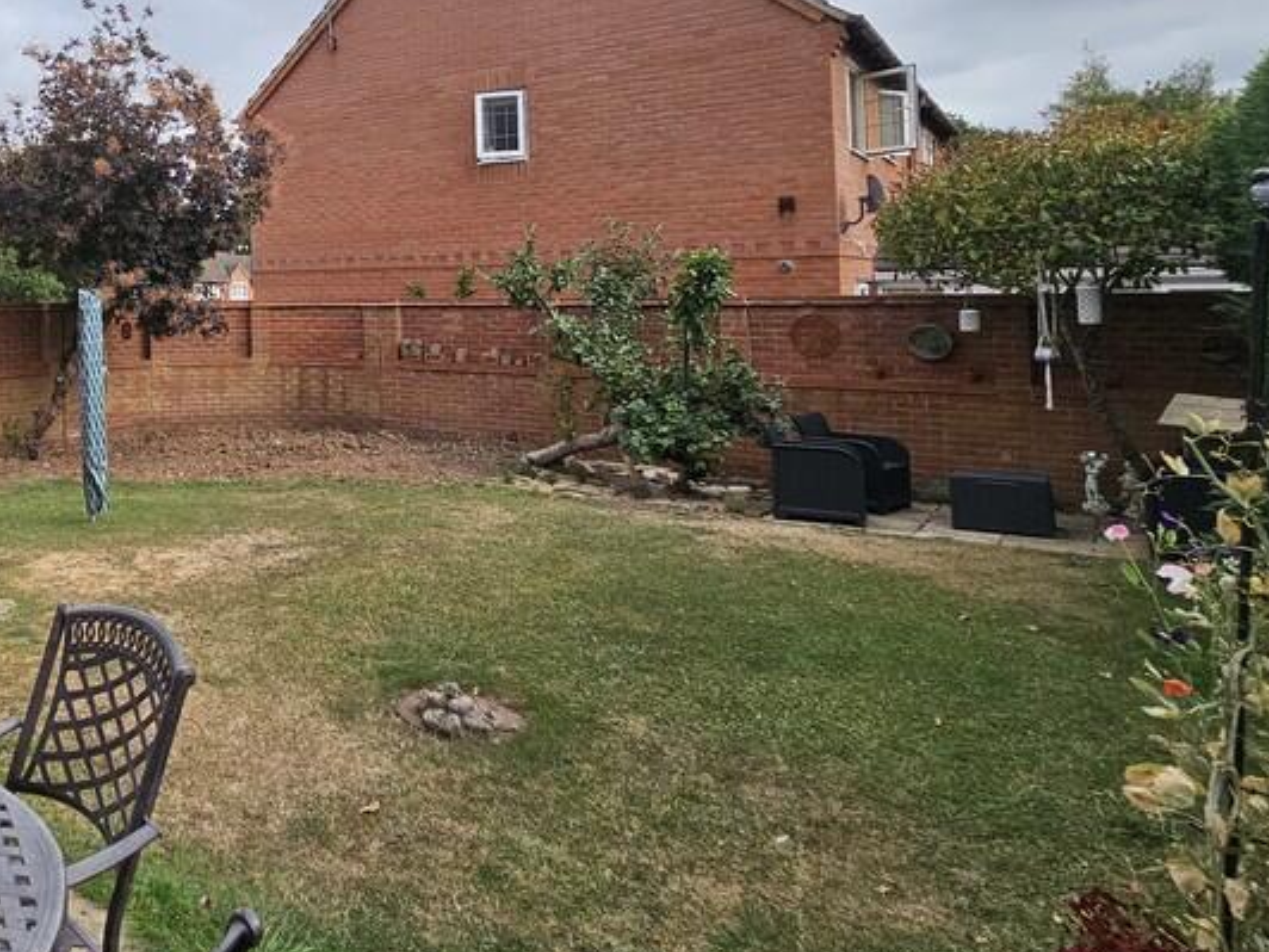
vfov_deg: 52.9
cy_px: 260
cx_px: 134
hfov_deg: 59.4
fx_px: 916
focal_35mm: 25
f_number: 2.2
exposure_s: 1/2094
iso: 50
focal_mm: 2.2
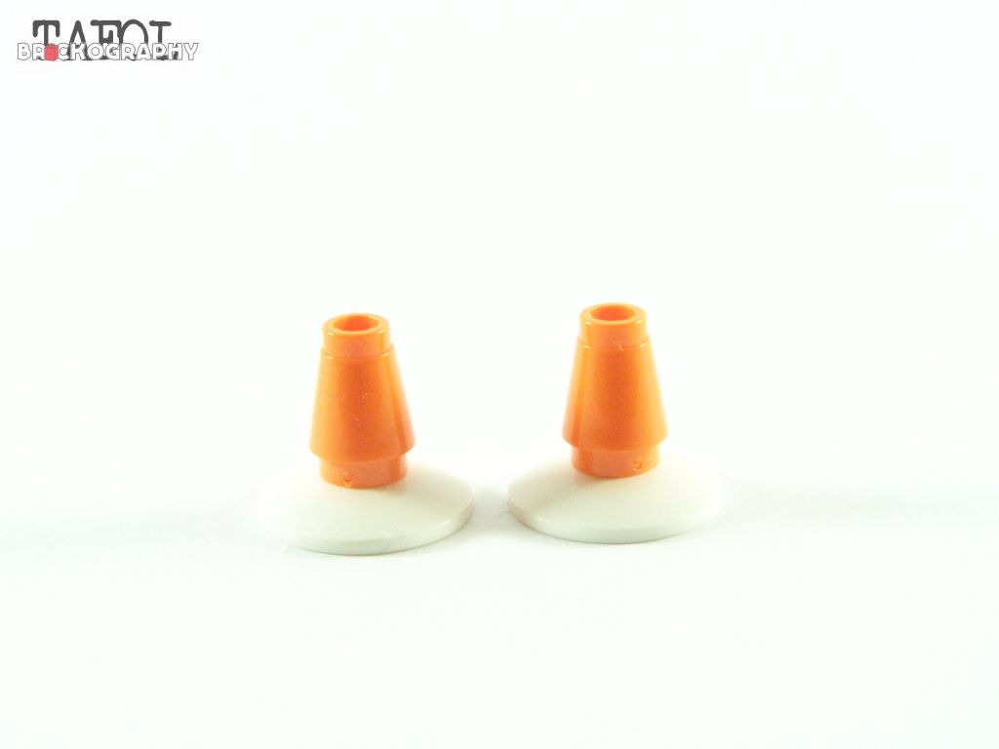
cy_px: 374
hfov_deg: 20.9
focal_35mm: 94
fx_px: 2713
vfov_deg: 15.7
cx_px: 500
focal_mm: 15.6
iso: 400
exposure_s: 1/60
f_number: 4
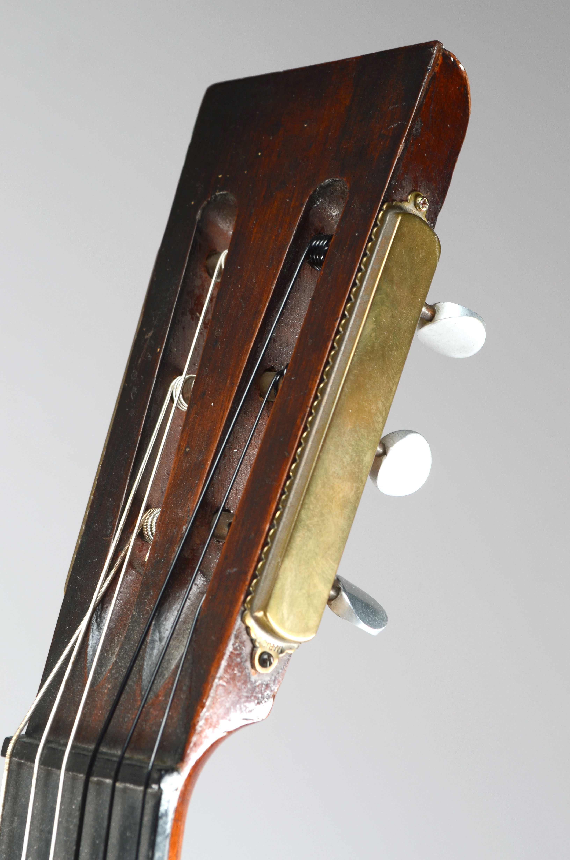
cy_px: 430
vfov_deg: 29.9
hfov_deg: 20.1
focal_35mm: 68
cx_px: 285
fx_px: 1610
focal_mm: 45
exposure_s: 1/80
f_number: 10
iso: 100
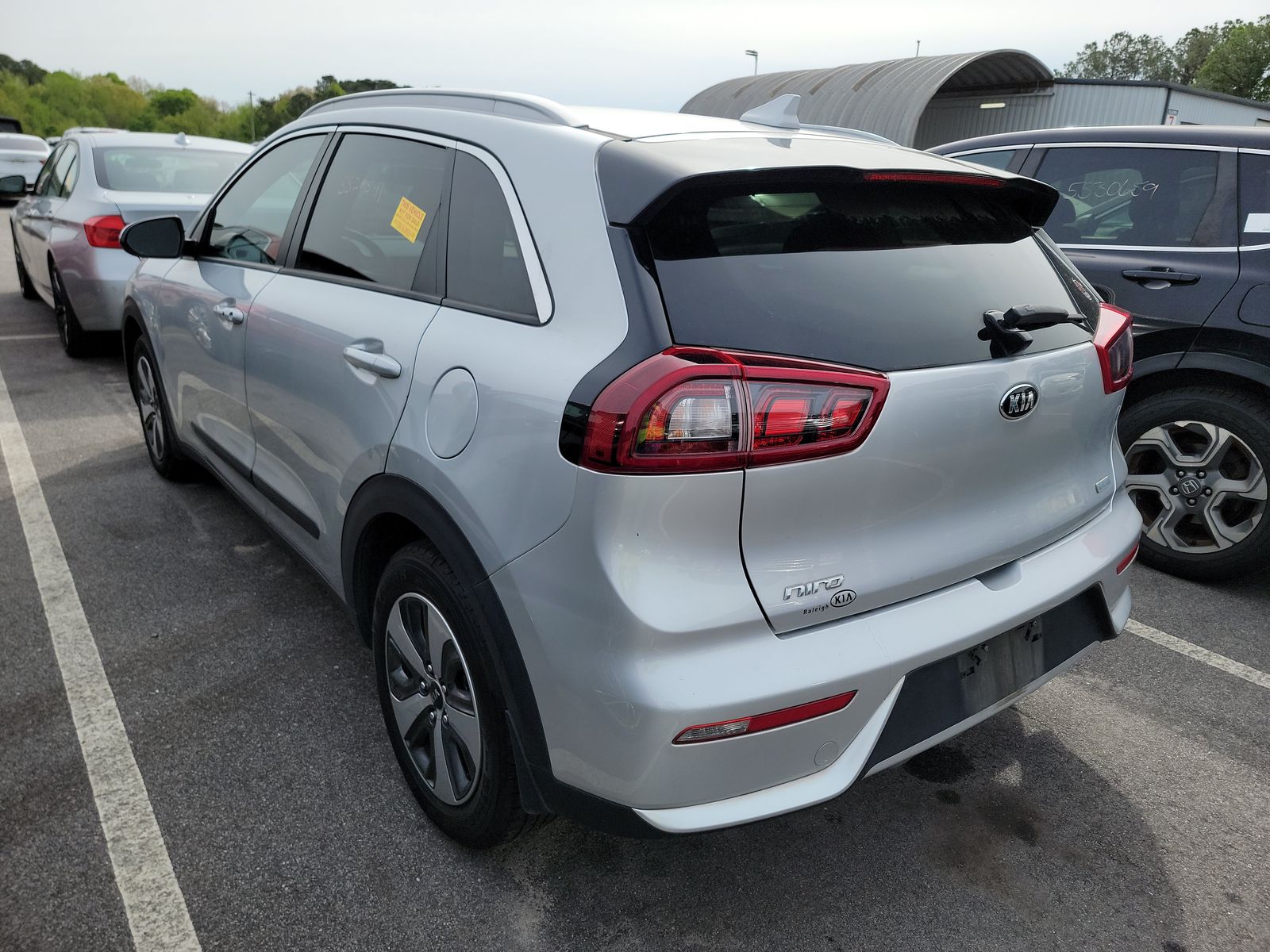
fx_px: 881
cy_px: 476
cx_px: 635
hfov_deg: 71.6
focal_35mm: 24
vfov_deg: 56.8
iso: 50
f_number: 1.8
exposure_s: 1/742
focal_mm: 6.7
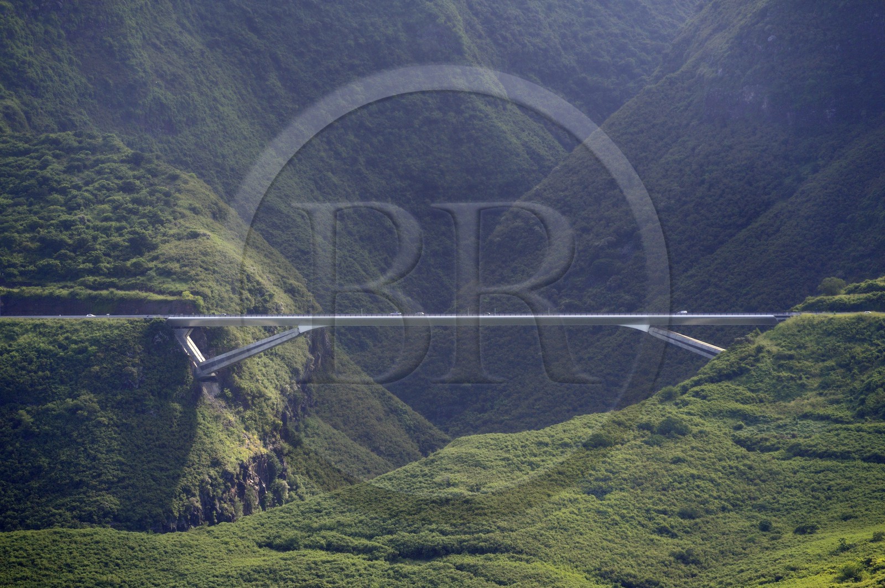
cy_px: 294
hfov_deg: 10.3
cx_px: 442
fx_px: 4911
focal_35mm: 200
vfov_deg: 6.9
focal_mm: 200
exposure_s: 1/1250
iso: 800
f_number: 7.1
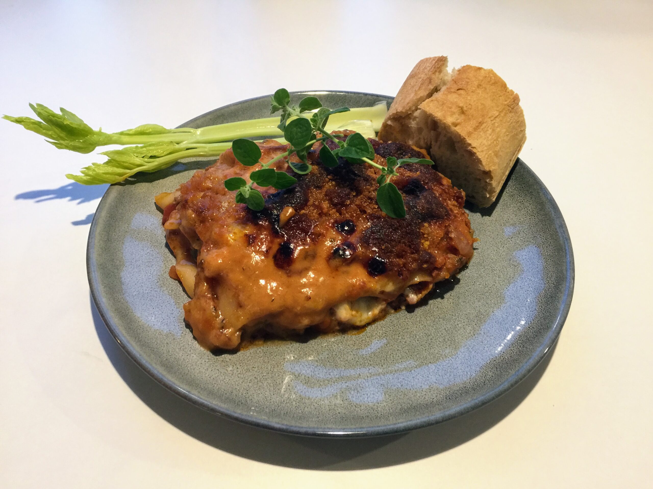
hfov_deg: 61.7
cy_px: 244
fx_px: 547
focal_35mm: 29
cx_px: 326
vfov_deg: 48.2
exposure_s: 1/17
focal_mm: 4.15
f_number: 2.2
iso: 100
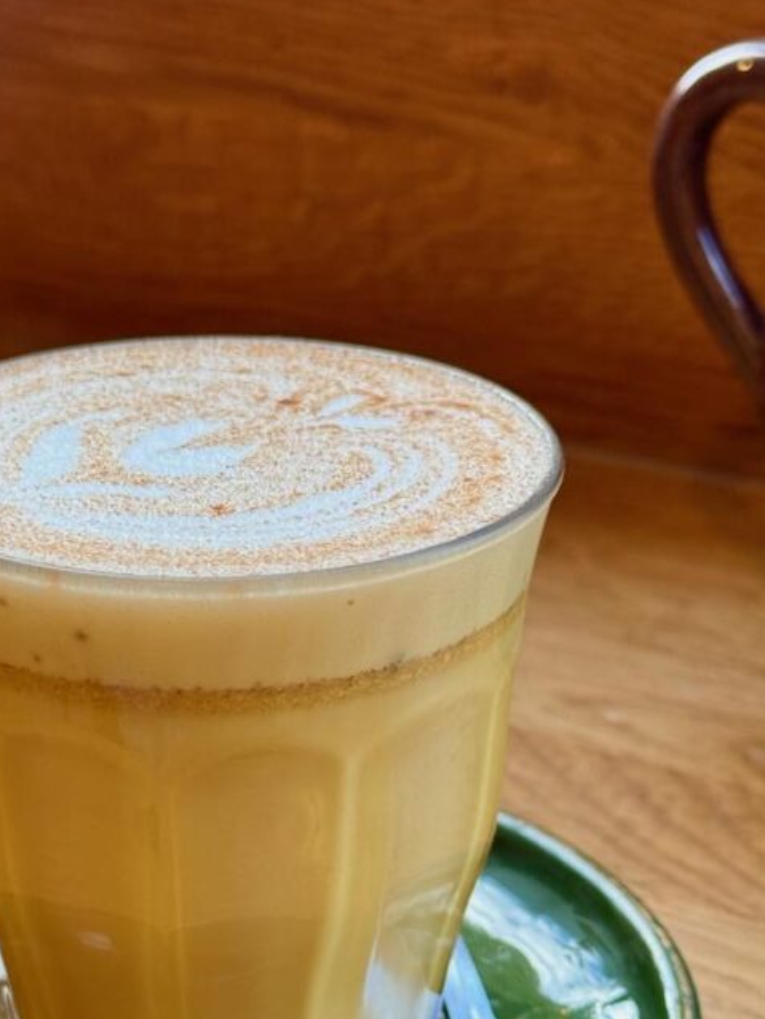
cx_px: 219
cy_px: 624
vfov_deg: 25.3
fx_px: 2267
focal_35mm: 77
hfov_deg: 19.1
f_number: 1.78
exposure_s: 1/50
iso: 64
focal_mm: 6.76
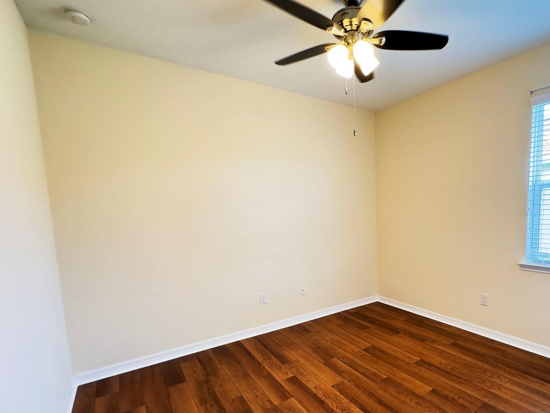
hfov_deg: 82.7
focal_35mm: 19
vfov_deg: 68.2
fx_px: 302
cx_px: 351
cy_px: 242
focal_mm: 2.22
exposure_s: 1/60
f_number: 2.2
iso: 160
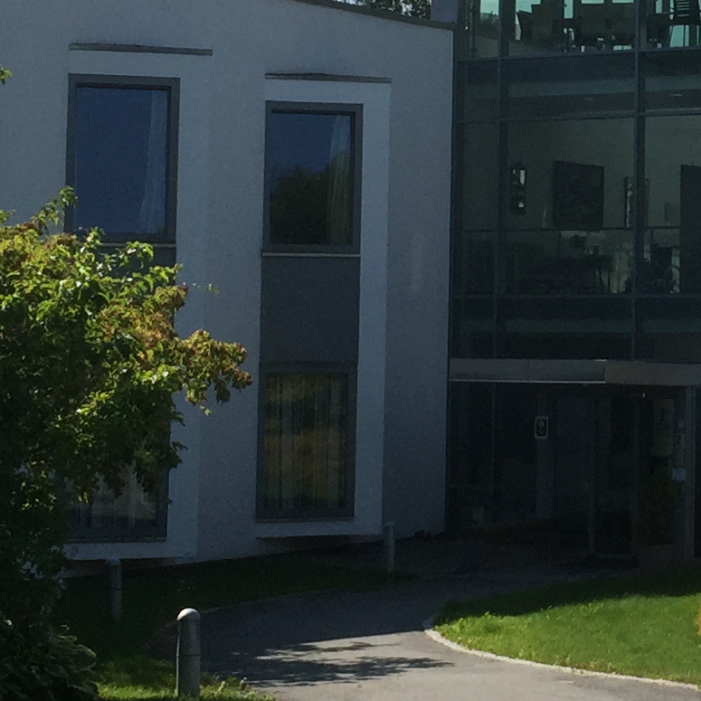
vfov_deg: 16.0
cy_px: 130
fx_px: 2474
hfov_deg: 15.7
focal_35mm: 108
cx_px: 782
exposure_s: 1/2825
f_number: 2.2
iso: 32
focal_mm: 4.15
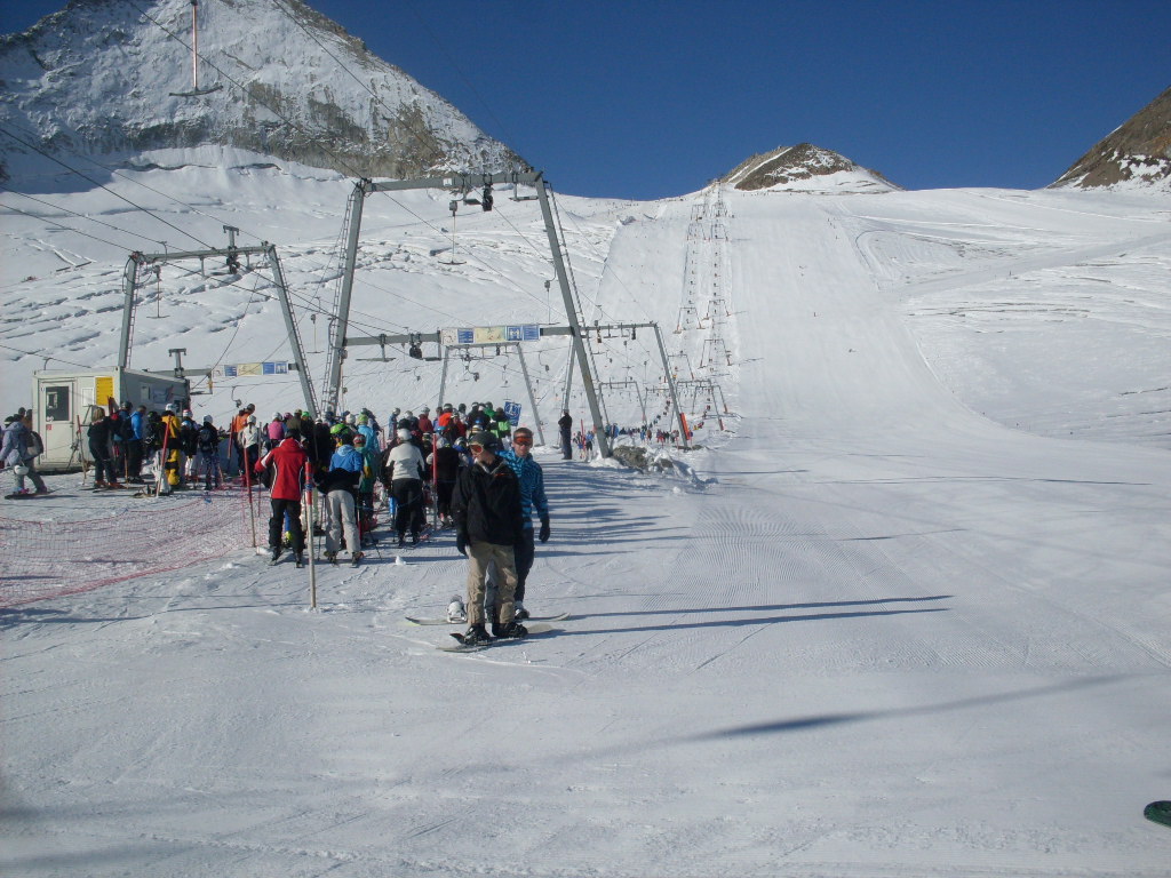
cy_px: 439
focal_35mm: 38
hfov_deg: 49.0
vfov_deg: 37.7
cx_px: 586
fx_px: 1285
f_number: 8.4
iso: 80
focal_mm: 6.3
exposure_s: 1/500
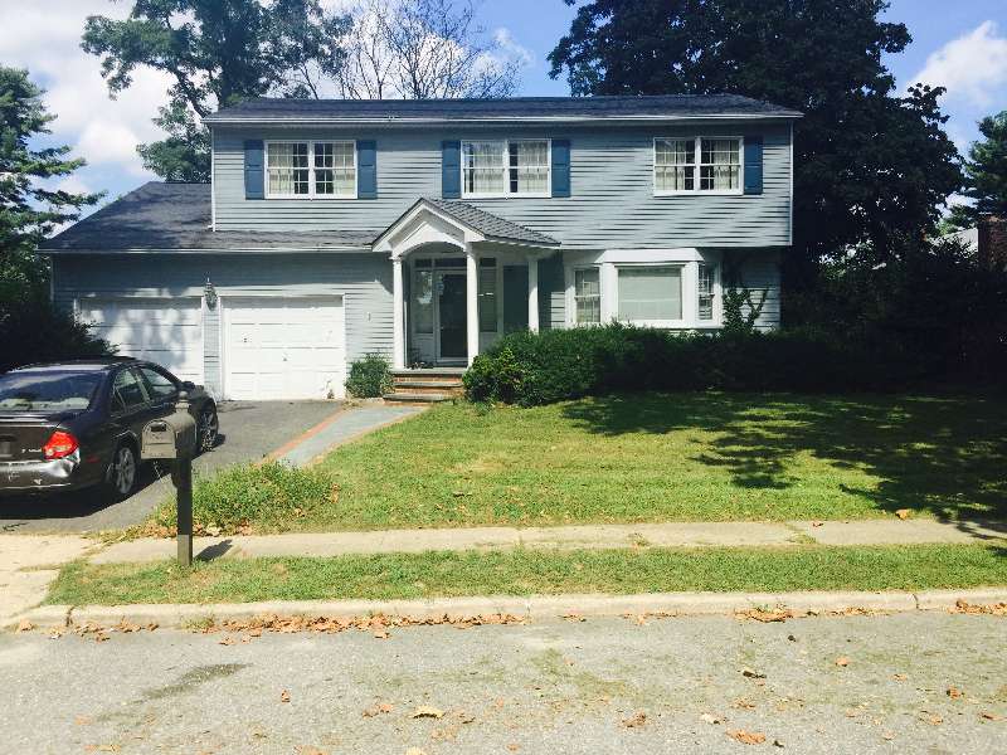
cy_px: 378
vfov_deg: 48.2
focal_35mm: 29
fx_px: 844
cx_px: 504
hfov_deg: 61.7
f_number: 2.2
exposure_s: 1/1522
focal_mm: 4.15
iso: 32
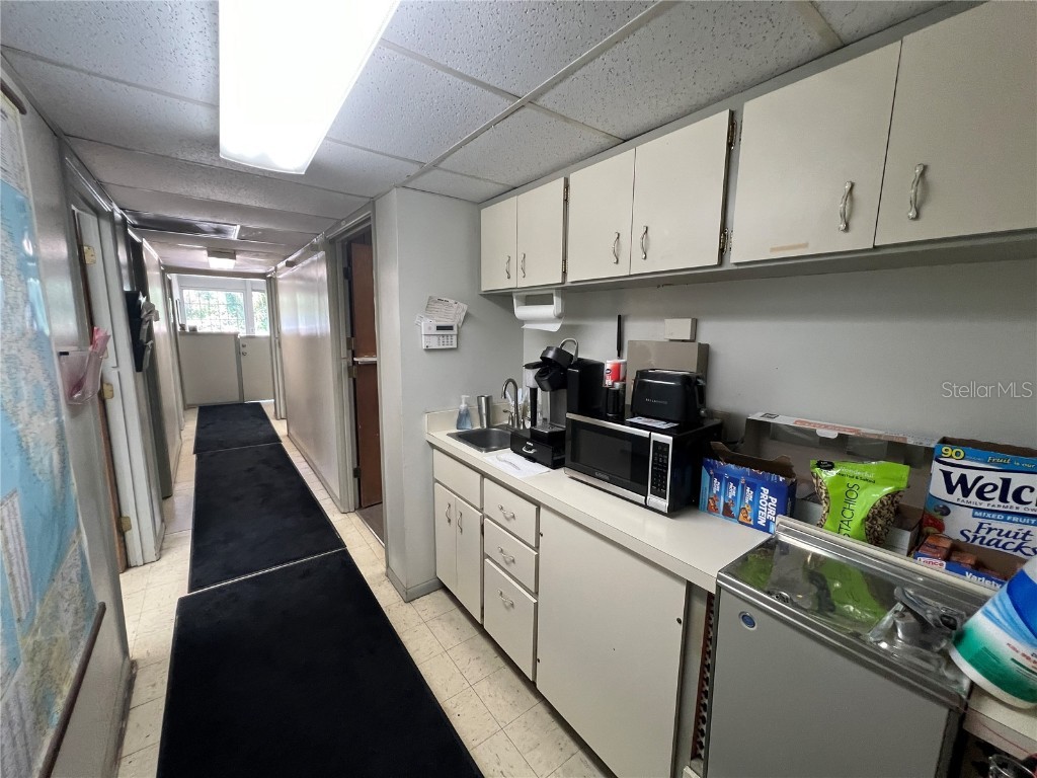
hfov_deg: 106.2
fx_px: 389
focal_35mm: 13
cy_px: 389
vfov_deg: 89.9
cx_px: 518
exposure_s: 1/120
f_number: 1.8
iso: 250
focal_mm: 1.57
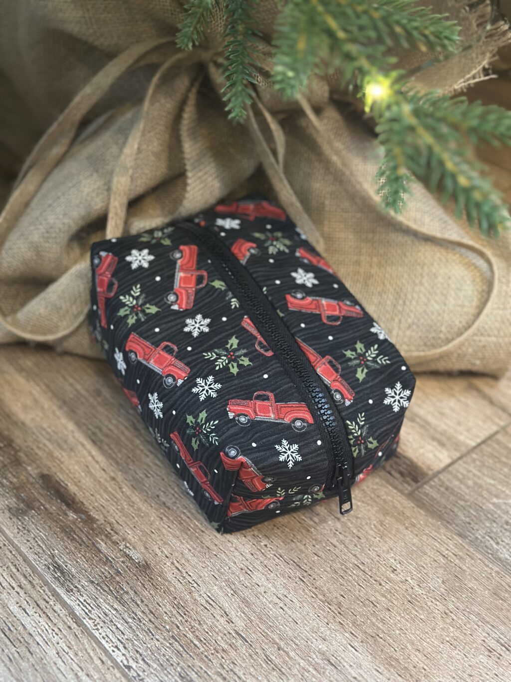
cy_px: 341
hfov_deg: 30.3
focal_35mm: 48
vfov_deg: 39.7
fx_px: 945
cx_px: 256
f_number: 1.78
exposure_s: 1/33
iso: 640
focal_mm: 6.86
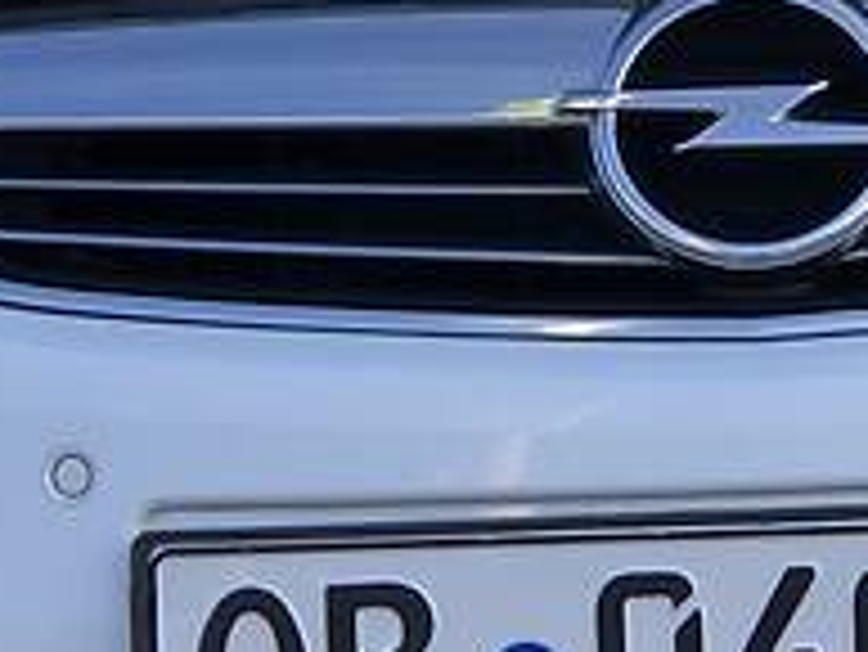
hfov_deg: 8.4
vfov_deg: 6.3
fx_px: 5921
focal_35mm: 236
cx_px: 760
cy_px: 225
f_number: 2.8
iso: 20
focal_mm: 6.6
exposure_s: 1/151
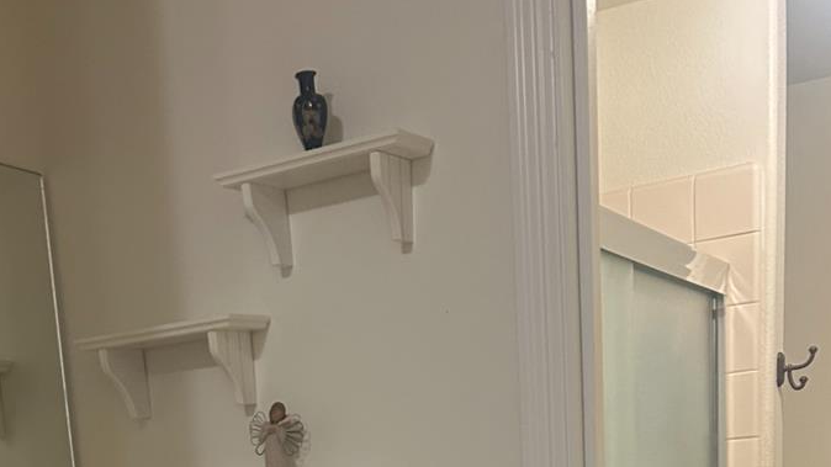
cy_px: 843
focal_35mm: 63
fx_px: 1388
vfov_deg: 16.1
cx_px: 315
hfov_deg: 33.2
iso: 160
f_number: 1.5
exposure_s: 1/60
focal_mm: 5.7
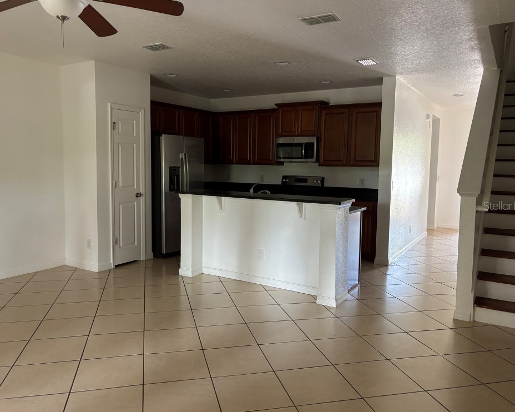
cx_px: 251
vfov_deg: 51.5
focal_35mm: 28
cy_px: 205
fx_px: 427
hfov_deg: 62.2
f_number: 1.6
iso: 320
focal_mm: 5.96
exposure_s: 1/60
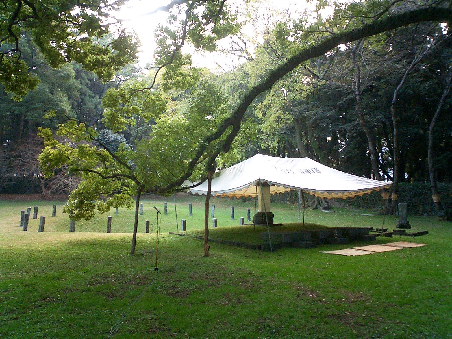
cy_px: 170
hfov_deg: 50.1
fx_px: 483
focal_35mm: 37
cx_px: 226
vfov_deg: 38.7
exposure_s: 1/80
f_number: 3.5
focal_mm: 5.6
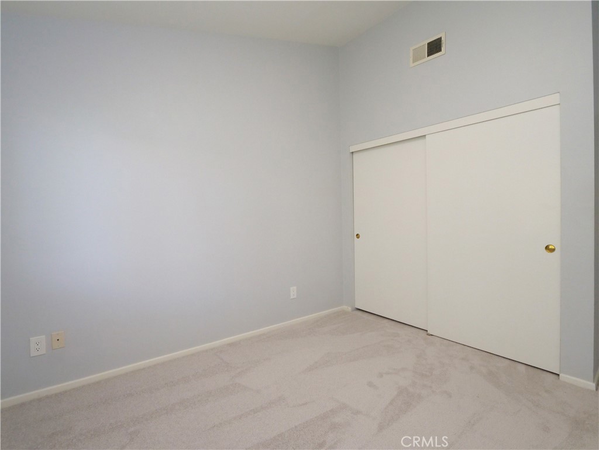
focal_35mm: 16
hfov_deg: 94.5
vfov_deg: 78.1
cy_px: 225
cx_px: 300
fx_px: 277
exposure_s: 1/100
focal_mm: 8
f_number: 8
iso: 2000
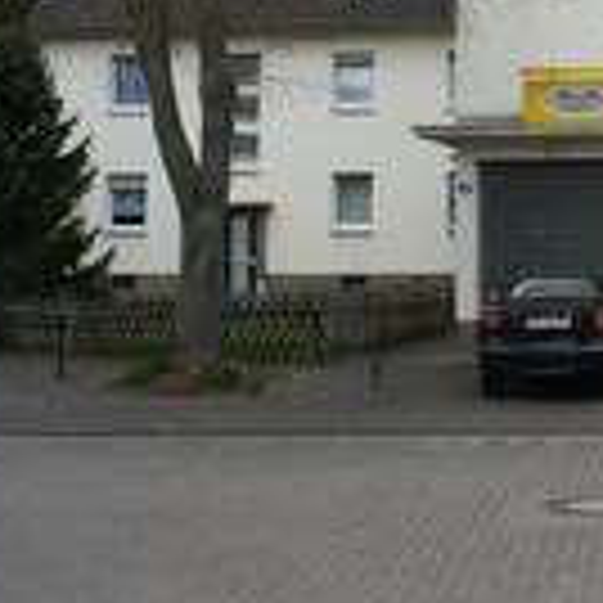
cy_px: 18
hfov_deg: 20.8
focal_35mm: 79
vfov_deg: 21.3
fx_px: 1557
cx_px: 680
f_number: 11
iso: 500
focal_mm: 18
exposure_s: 1/250
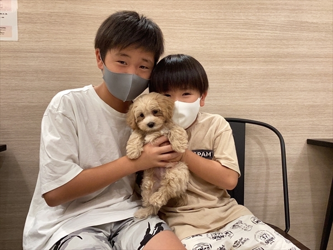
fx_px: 298
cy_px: 125
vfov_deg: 45.4
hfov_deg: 58.4
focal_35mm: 31
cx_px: 166
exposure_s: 1/60
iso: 125
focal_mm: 3.3
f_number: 2.4
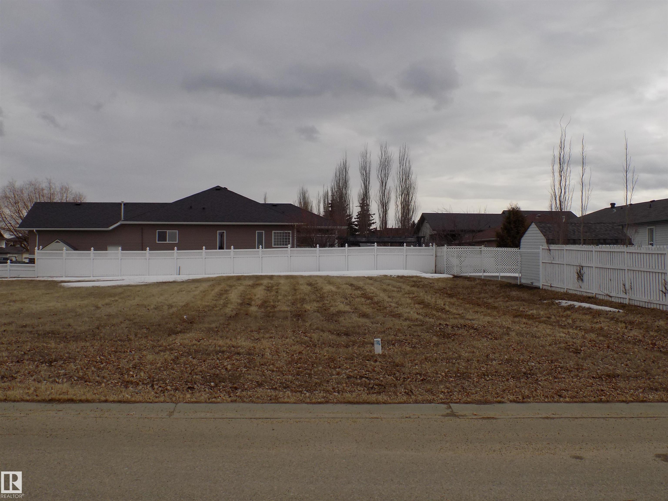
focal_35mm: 37
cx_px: 334
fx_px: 714
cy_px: 250
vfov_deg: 38.7
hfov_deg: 50.1
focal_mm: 6.6
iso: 80
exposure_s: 1/1000
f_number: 3.5
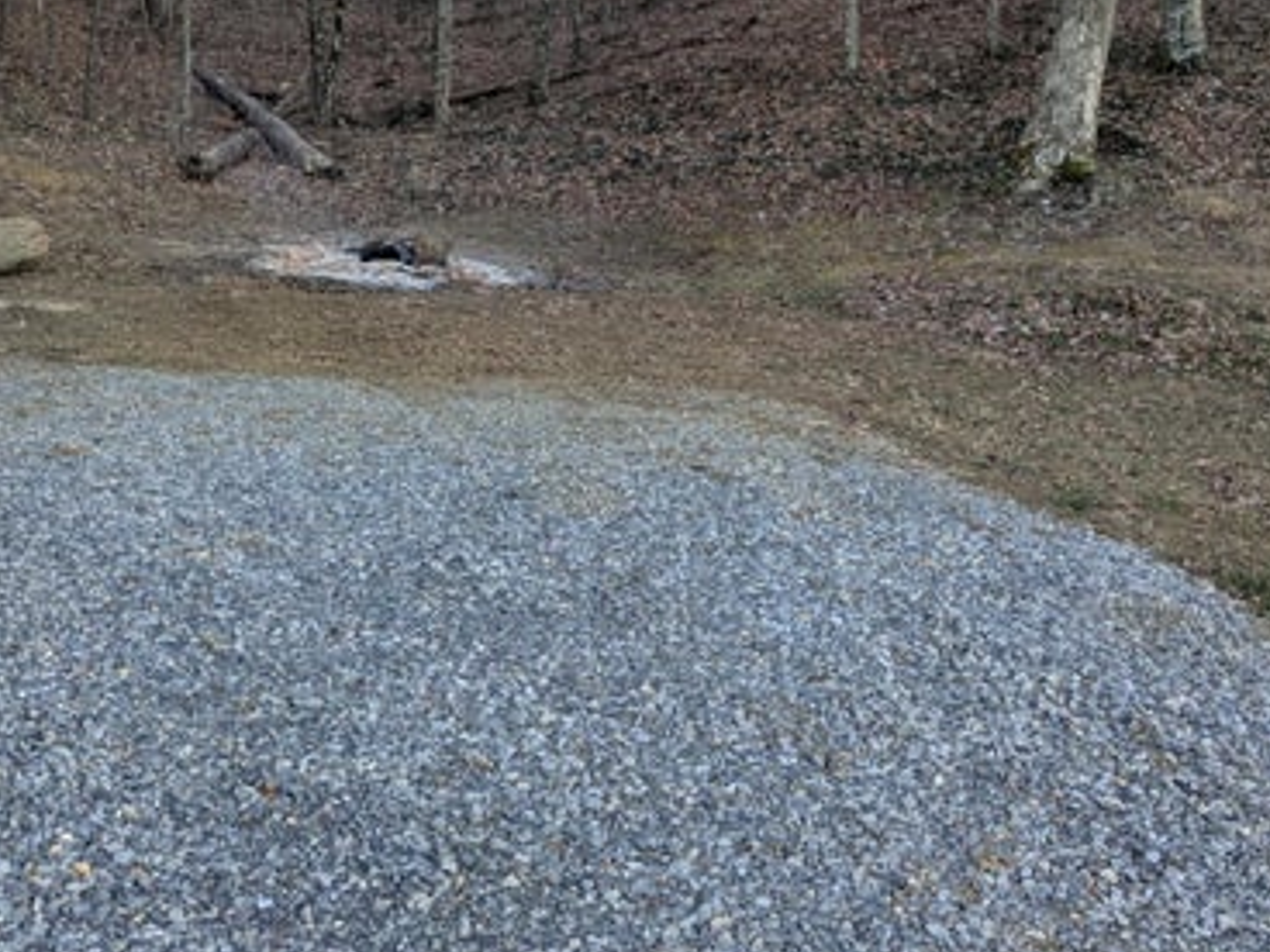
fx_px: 1724
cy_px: 235
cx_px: 711
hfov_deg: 40.4
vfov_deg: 30.4
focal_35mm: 47
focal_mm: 4.38
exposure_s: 1/129
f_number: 1.73
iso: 43
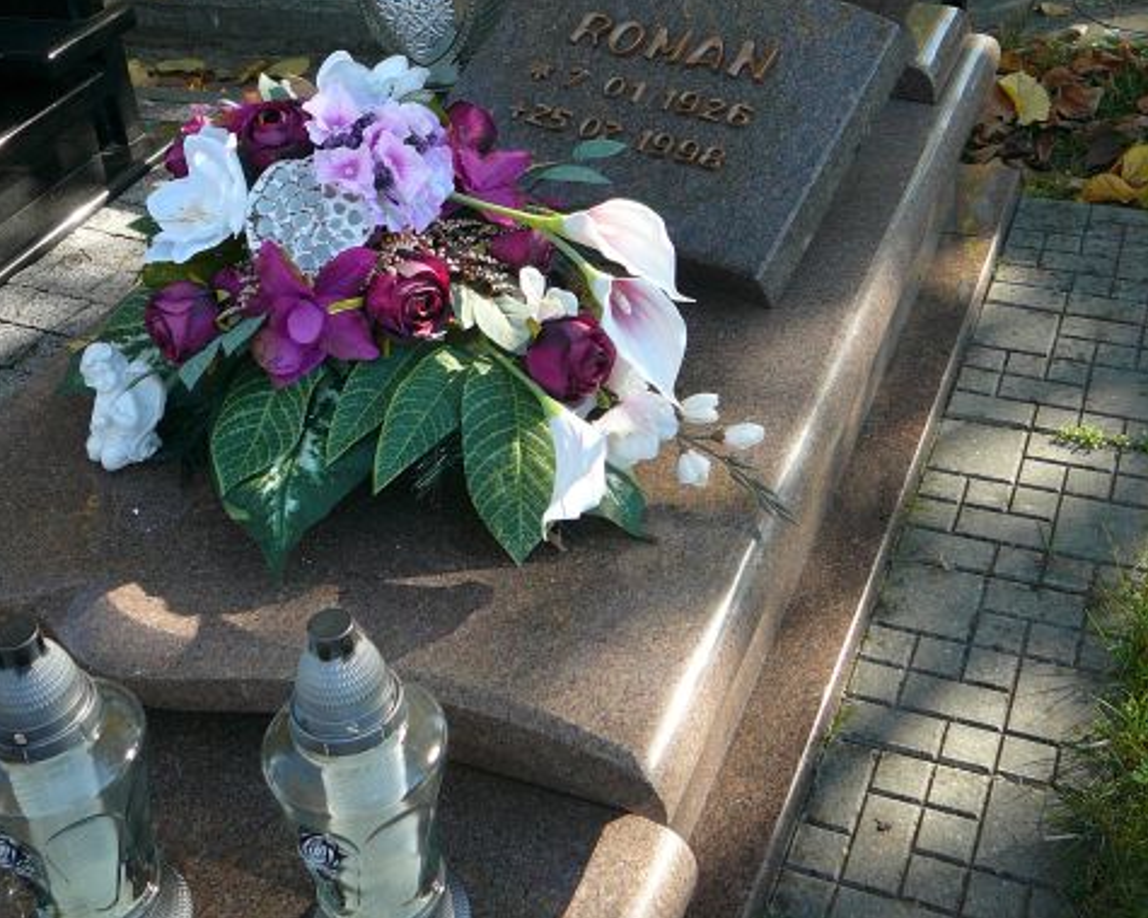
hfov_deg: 40.3
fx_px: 1563
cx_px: 570
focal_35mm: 46
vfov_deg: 32.0
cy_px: 203
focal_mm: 5.2
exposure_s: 1/250
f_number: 2.8
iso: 80
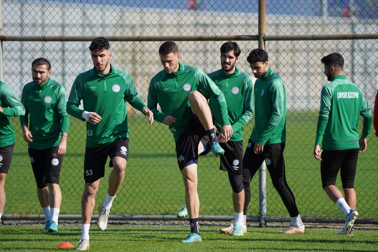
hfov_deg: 5.2
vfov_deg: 3.4
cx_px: 189
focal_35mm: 400
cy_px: 126
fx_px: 4201
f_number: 5.6
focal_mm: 400
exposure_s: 1/500
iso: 125
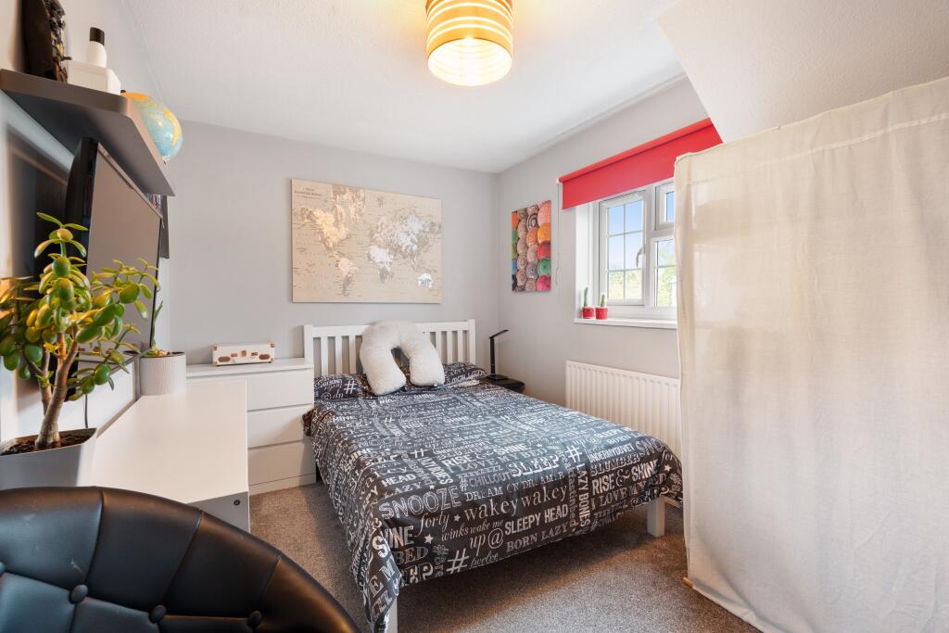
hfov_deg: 95.0
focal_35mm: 16
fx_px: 435
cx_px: 474
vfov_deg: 72.1
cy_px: 316
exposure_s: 10
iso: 320
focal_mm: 16.5
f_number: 8
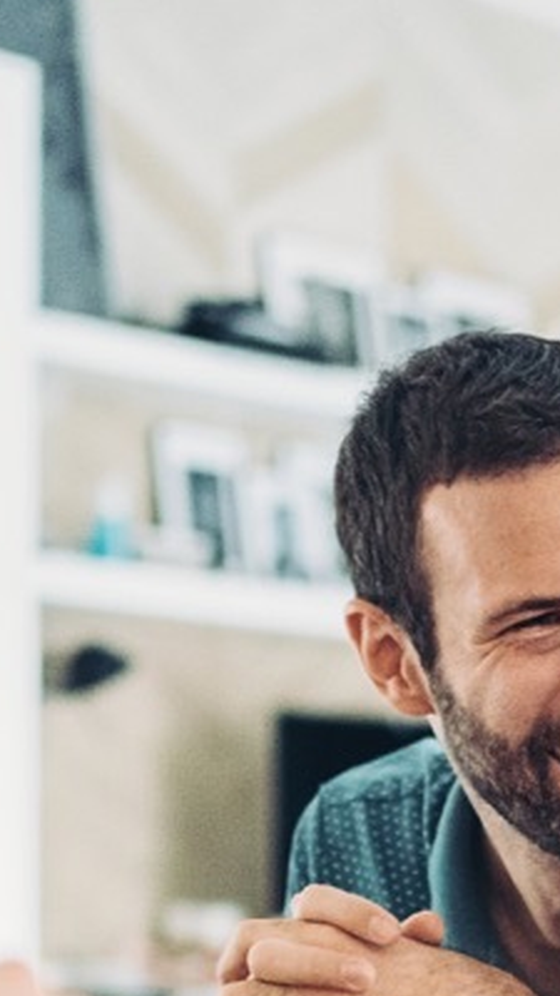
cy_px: 989
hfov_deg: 10.9
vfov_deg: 18.9
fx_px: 2904
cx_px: 577
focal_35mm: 110
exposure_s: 1/200
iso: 6400
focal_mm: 35
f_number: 1.4
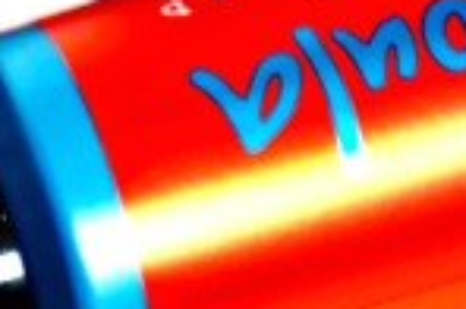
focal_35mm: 316
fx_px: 4078
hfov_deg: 6.4
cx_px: -252
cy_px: 550
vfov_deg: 4.3
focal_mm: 39
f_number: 4.5
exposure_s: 1/80
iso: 400
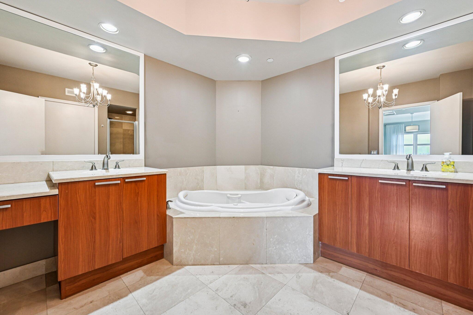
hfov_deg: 104.3
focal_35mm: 14
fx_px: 184
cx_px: 236
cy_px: 158
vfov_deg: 81.1
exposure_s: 1/40
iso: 1250
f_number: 8
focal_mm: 14
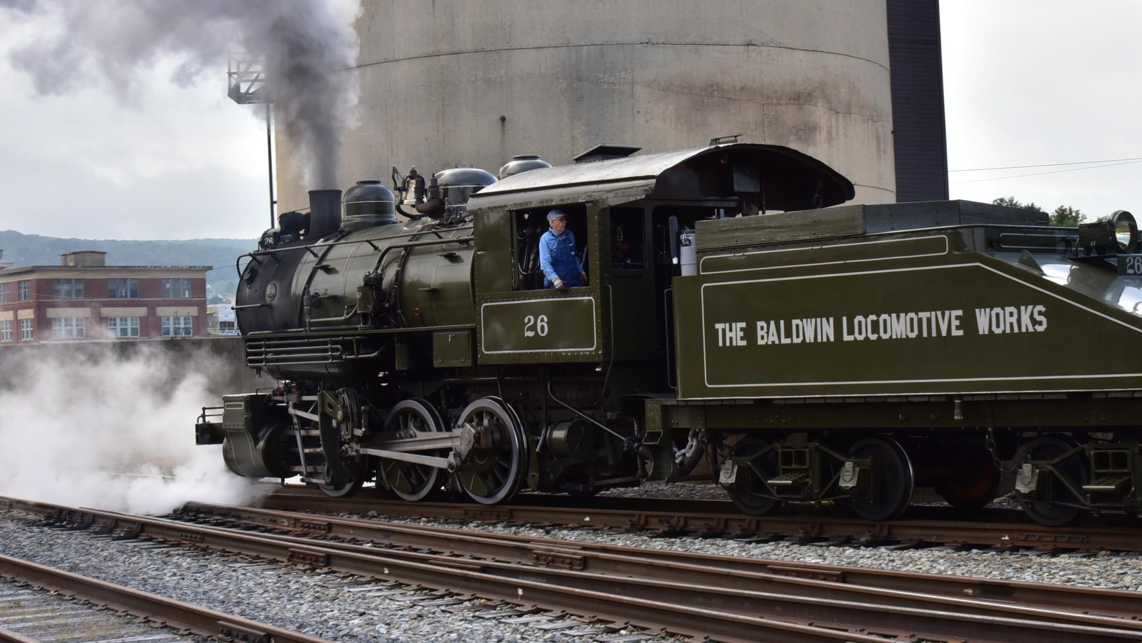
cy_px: 336
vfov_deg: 18.0
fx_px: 2029
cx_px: 665
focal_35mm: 67
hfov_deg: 31.4
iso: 360
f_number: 20
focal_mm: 44
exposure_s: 1/50
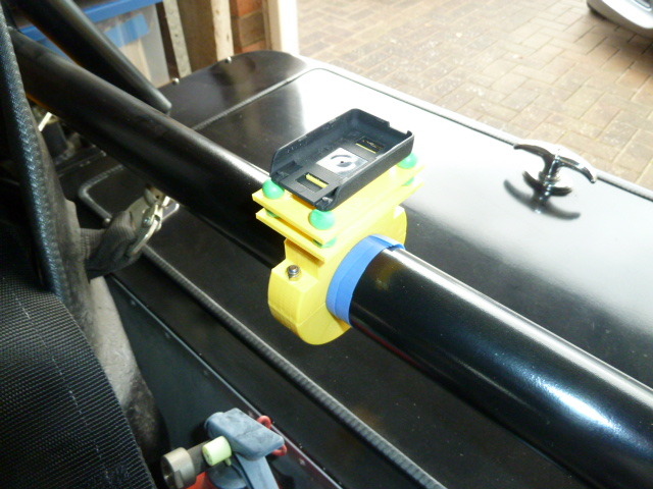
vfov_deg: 54.9
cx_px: 326
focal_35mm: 25
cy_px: 244
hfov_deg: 69.4
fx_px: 472
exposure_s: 1/60
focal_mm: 4.1
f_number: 3.3
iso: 320
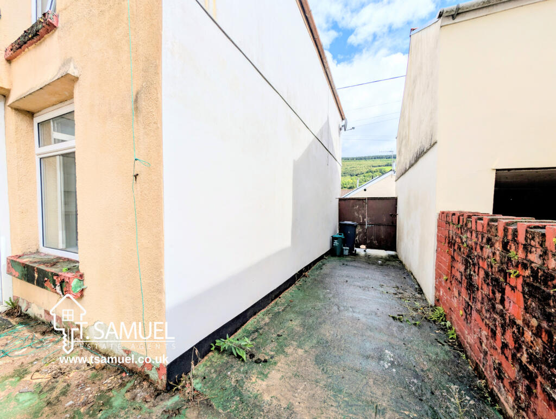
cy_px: 210
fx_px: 193
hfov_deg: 110.5
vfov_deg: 94.6
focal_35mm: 12
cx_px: 278
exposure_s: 1/2203
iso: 39
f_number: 1.95
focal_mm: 2.23
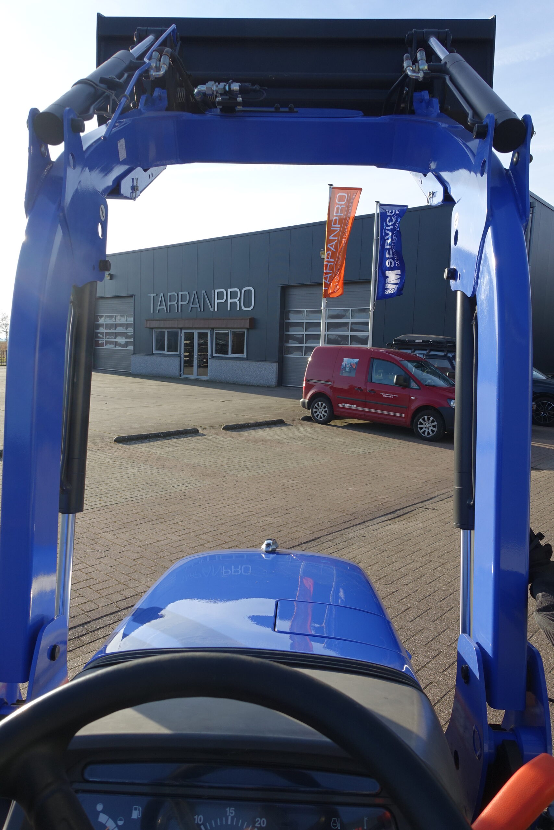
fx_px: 554
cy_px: 415
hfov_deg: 53.1
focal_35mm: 24
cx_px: 277
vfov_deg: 73.7
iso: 125
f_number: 5.6
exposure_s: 1/320
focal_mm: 8.8
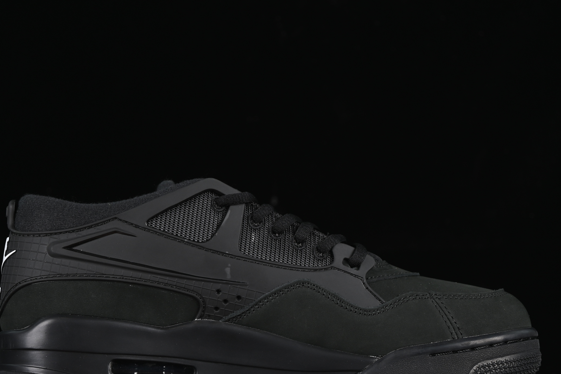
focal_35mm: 101
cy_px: 243
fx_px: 1574
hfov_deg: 20.2
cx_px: 268
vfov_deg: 13.5
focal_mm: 50
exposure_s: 1/50
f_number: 6.3
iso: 160
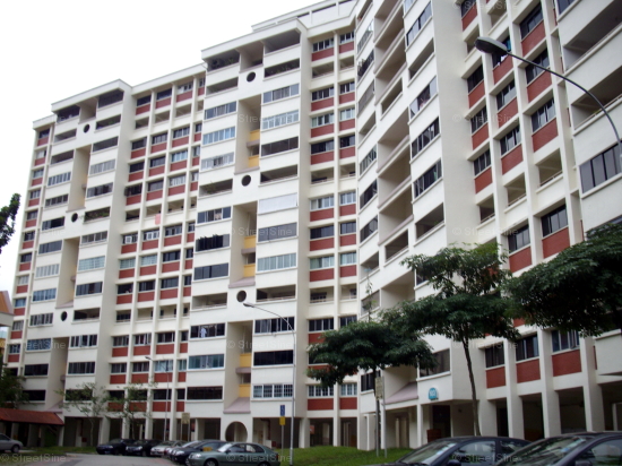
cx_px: 311
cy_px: 233
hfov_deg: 50.2
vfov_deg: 38.6
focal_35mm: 37
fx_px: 665
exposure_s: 1/80
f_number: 5.6
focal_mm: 6.2
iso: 80
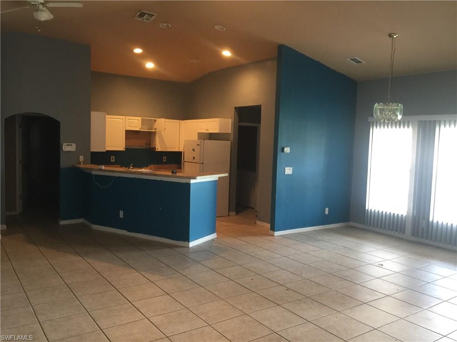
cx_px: 228
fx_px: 383
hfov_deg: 61.7
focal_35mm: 29
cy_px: 171
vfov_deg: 48.2
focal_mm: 4.15
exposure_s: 1/10
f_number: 2.2
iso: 100
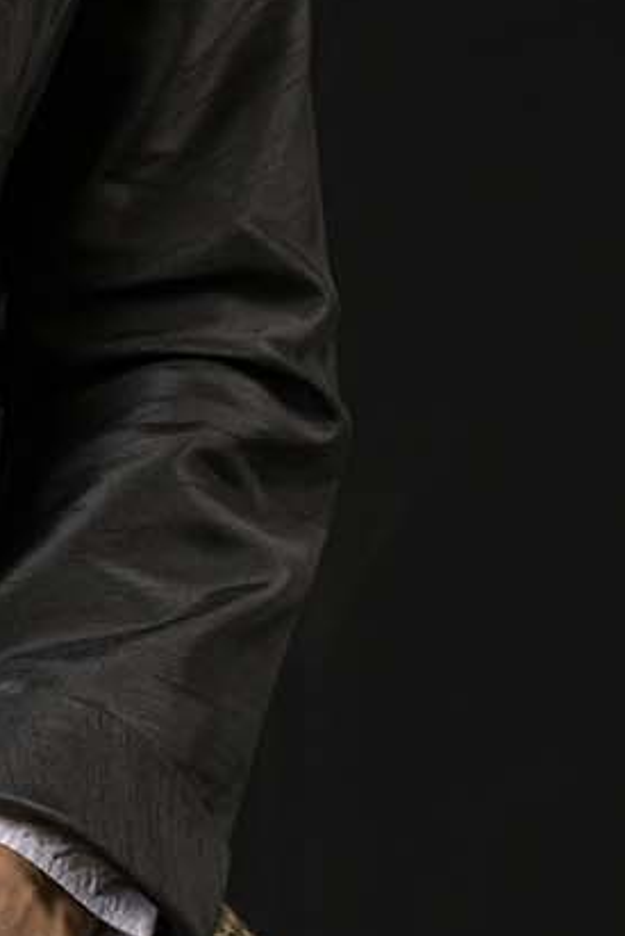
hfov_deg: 4.6
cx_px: -295
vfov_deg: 6.9
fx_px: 7727
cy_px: -52
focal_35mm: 297
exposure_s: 1/200
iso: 320
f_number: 7.1
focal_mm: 85
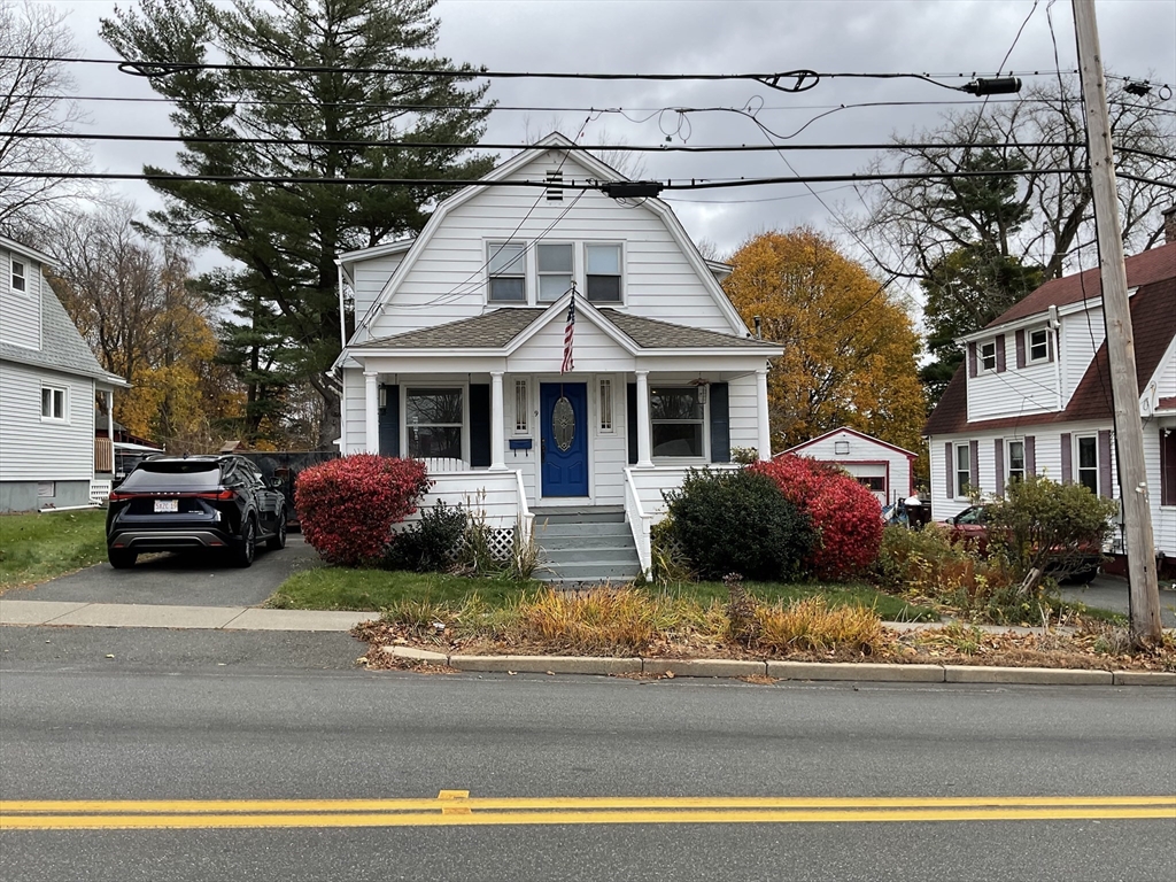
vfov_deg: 48.2
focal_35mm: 29
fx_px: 985
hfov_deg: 61.7
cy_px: 441
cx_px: 588
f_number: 1.8
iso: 16
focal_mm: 3
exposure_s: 1/409
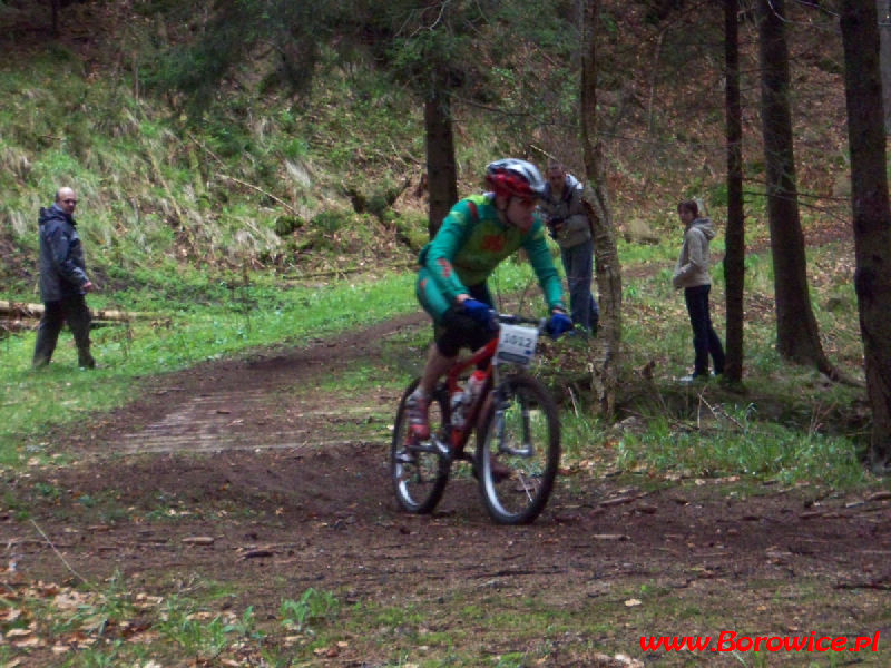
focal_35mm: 117
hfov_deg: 16.8
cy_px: 334
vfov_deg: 12.7
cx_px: 446
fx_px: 3012
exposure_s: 1/125
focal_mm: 19.2
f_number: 4.4
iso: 400
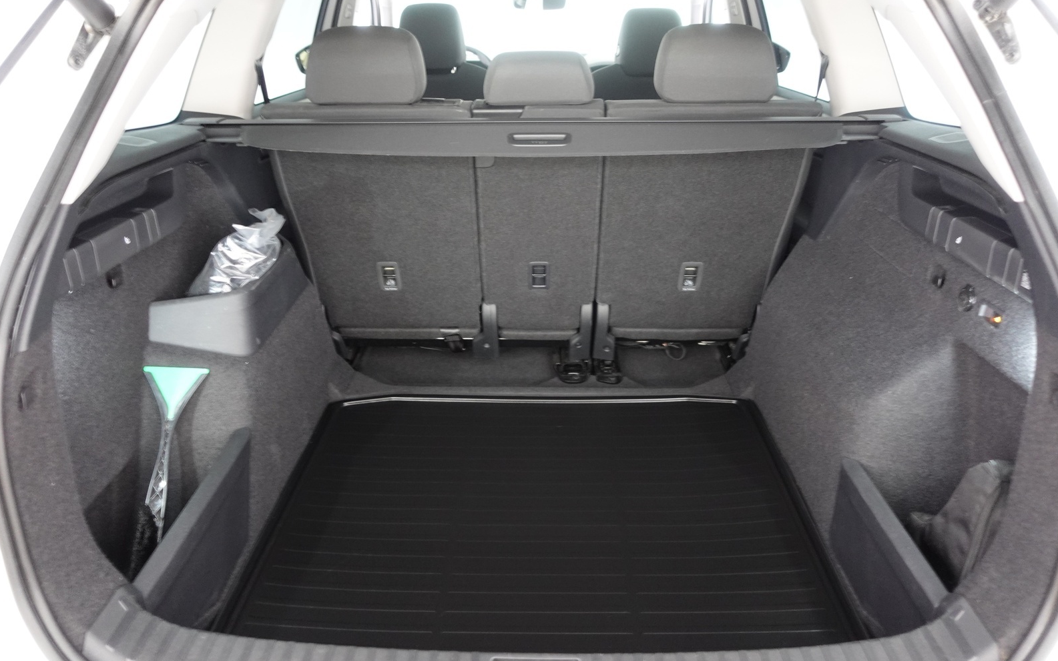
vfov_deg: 49.3
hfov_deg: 72.5
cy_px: 321
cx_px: 523
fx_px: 721
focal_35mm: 25
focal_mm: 9.4
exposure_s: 1/8
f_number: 1.8
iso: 800
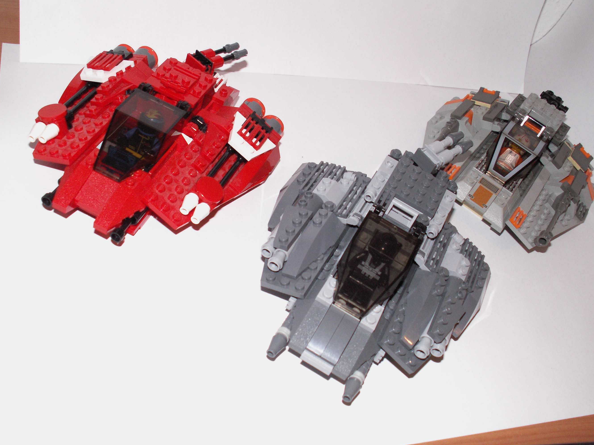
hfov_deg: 50.1
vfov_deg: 38.7
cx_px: 289
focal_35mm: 37
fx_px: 635
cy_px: 221
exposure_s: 1/40
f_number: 3.2
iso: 160
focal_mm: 5.86
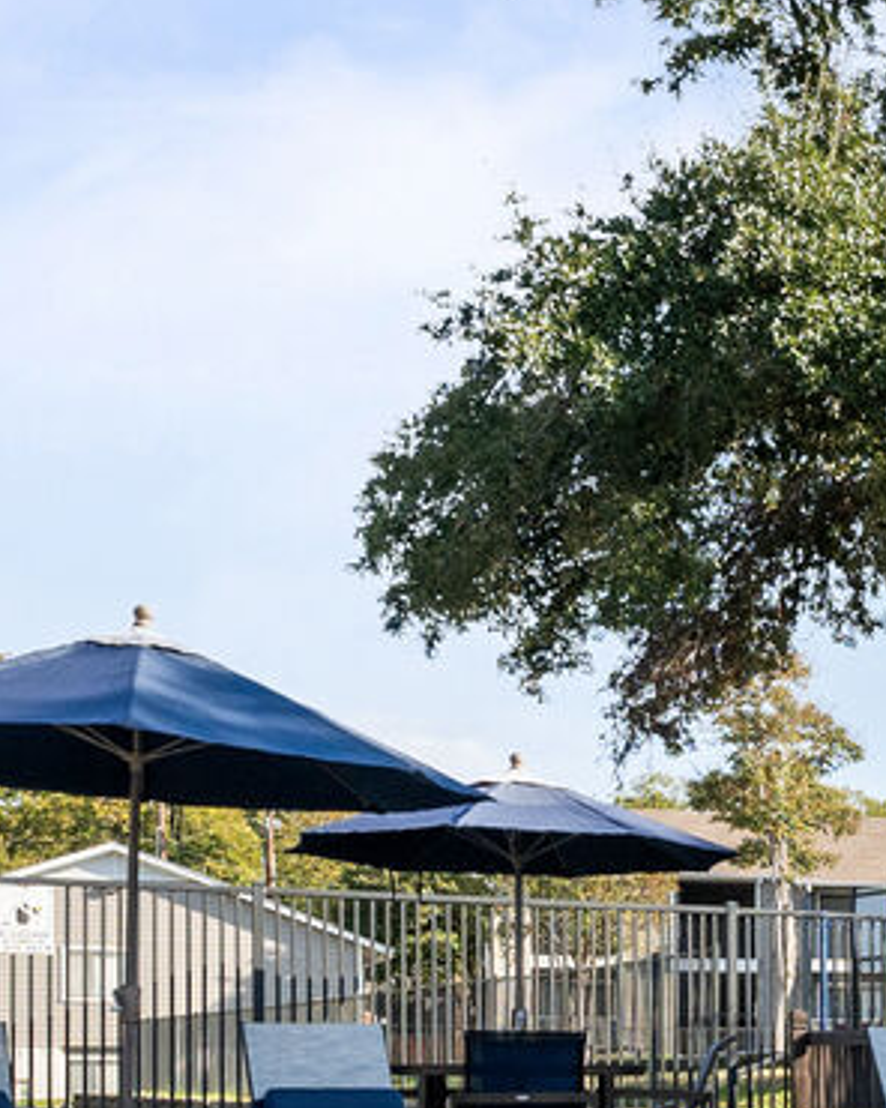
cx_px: 1742
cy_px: 1107
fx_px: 2410
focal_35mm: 74
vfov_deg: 24.7
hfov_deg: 16.3
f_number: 8
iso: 400
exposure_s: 1/640
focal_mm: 14.5
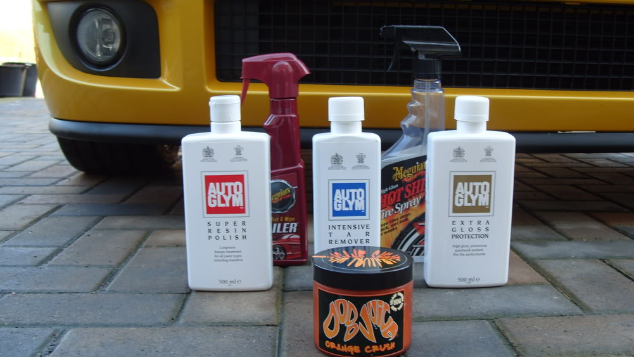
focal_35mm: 39
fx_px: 656
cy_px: 184
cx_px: 313
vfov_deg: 30.4
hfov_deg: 51.6
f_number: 2.8
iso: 80
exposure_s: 1/90
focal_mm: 7.8
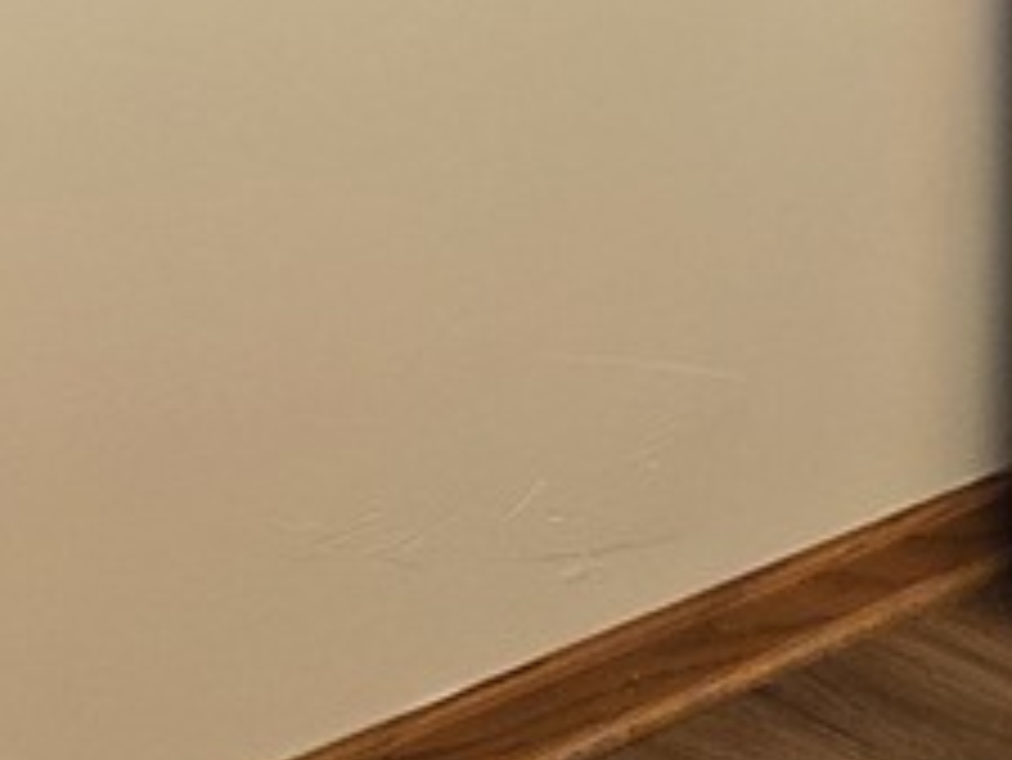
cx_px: 1358
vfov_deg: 9.3
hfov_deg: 12.9
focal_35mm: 147
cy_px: -863
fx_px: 4300
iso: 250
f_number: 1.8
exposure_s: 1/120
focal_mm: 5.4
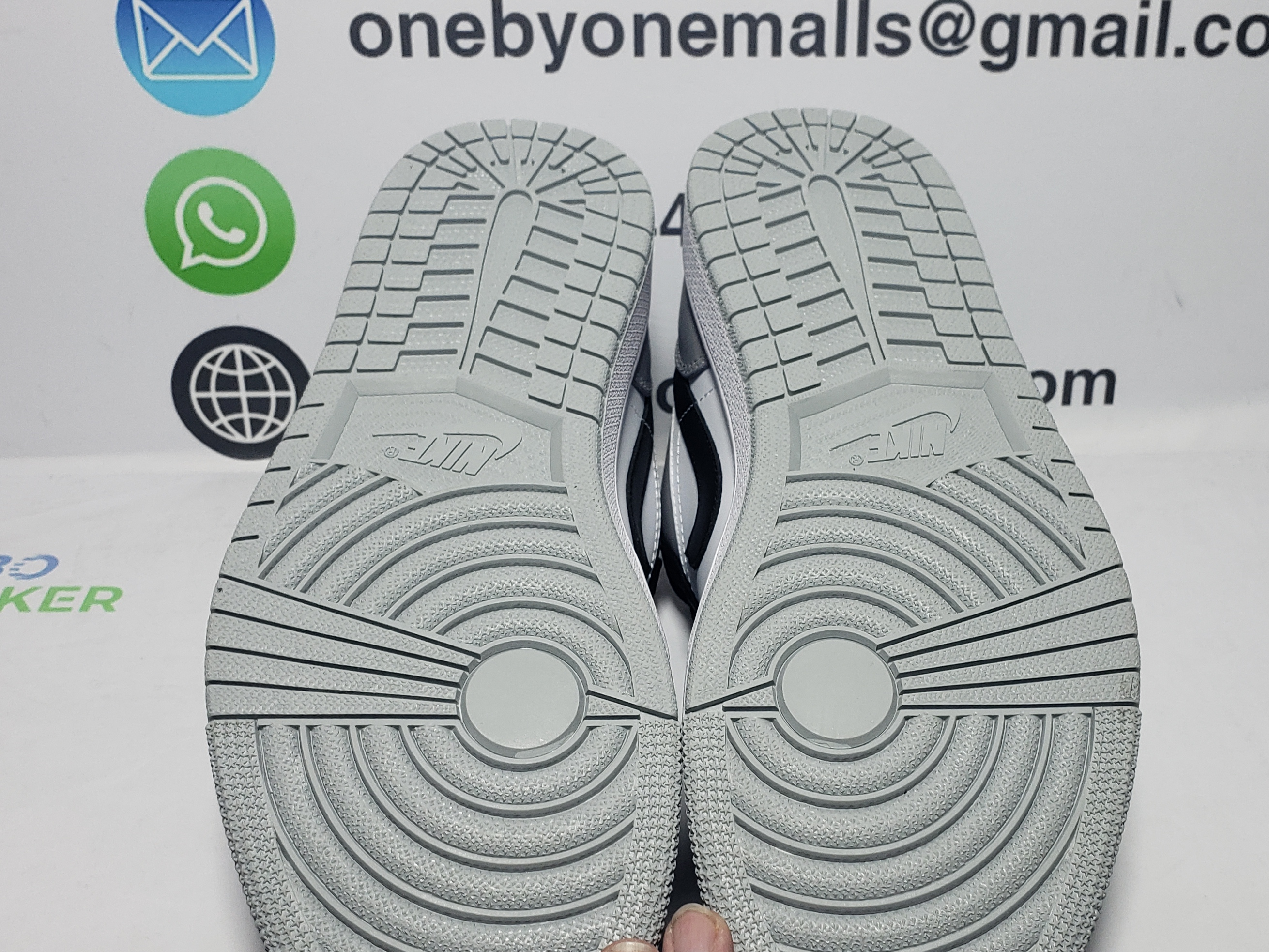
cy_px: 616
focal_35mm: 40
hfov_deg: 46.6
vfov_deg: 35.7
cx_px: 751
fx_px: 1466
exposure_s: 1/191
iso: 50
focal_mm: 4.3
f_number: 2.4
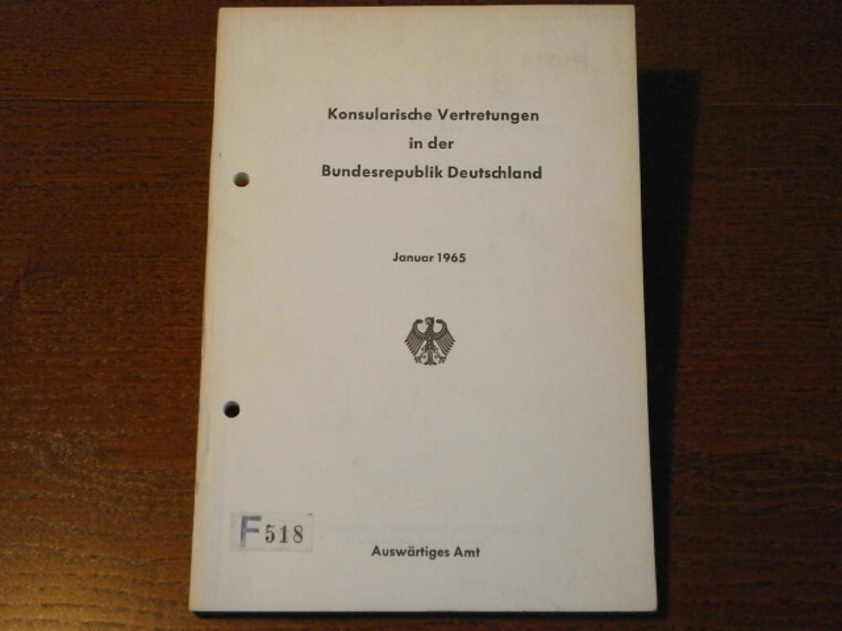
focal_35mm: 53
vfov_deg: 27.5
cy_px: 316
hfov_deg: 36.2
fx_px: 1289
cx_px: 421
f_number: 4.1
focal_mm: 9.4
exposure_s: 1/125
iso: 800
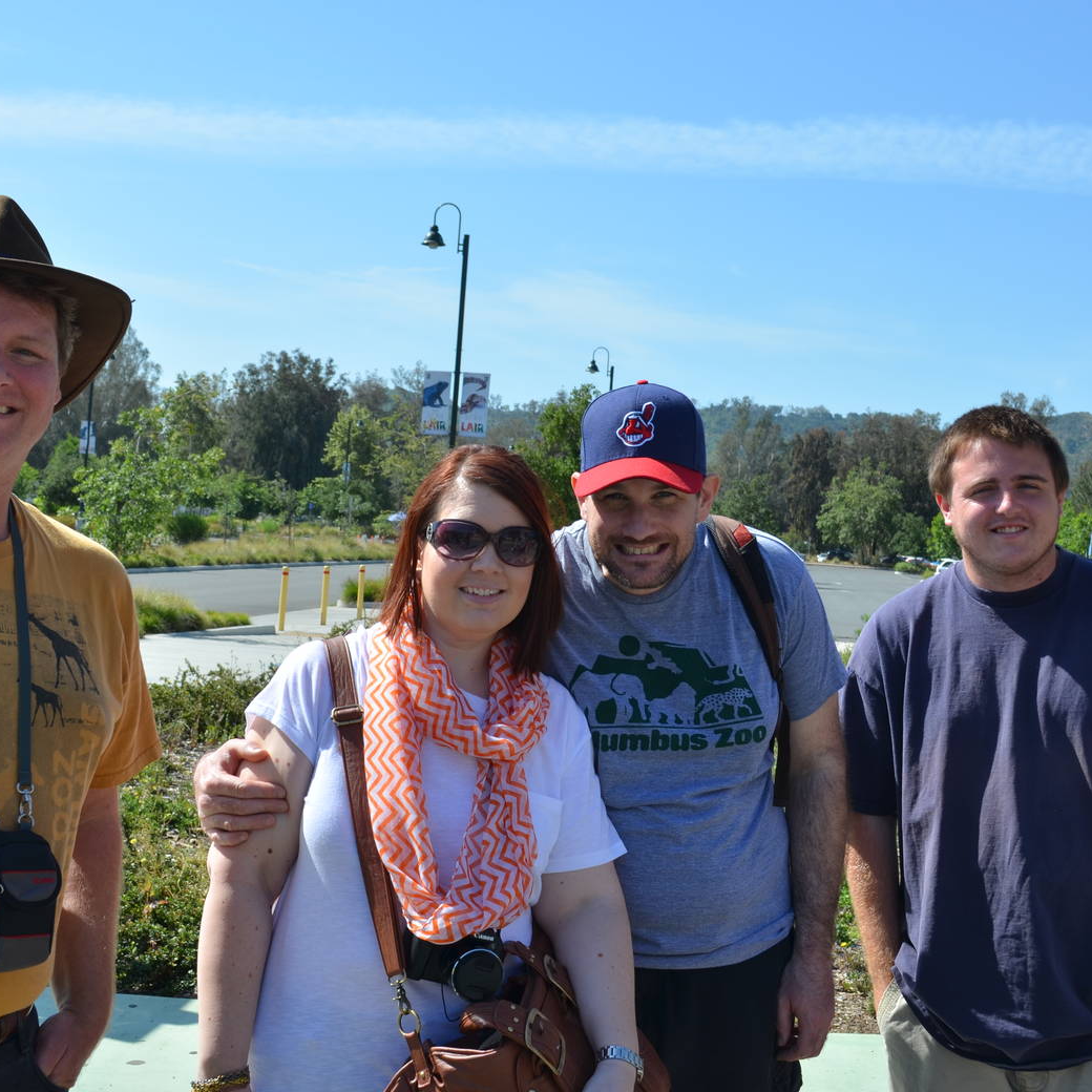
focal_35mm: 47
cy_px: 548
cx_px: 491
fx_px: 1677
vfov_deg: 36.1
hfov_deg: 36.0
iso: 100
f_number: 8
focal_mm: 24
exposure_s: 1/250
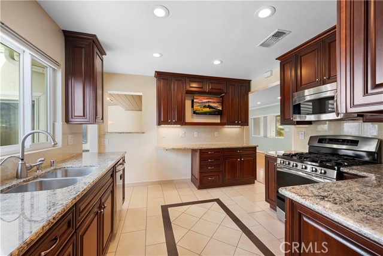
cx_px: 192
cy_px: 128
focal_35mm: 14
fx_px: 154
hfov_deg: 102.3
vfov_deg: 79.3
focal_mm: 14.5
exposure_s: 1/3
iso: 125
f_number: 8
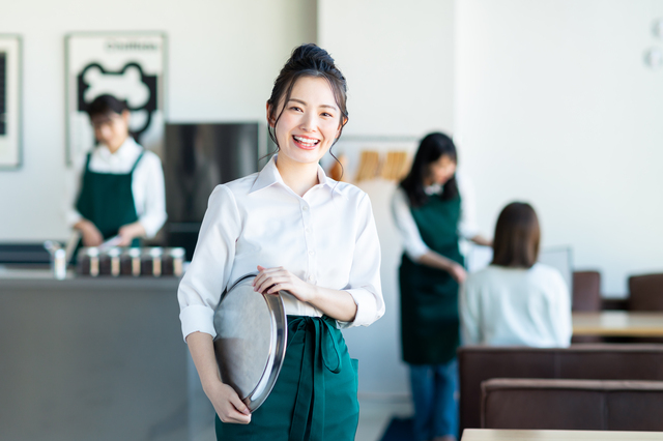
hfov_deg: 23.9
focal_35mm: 85
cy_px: 220
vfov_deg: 16.1
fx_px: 1565
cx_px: 332
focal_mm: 85
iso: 320
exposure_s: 1/250
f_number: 2.5
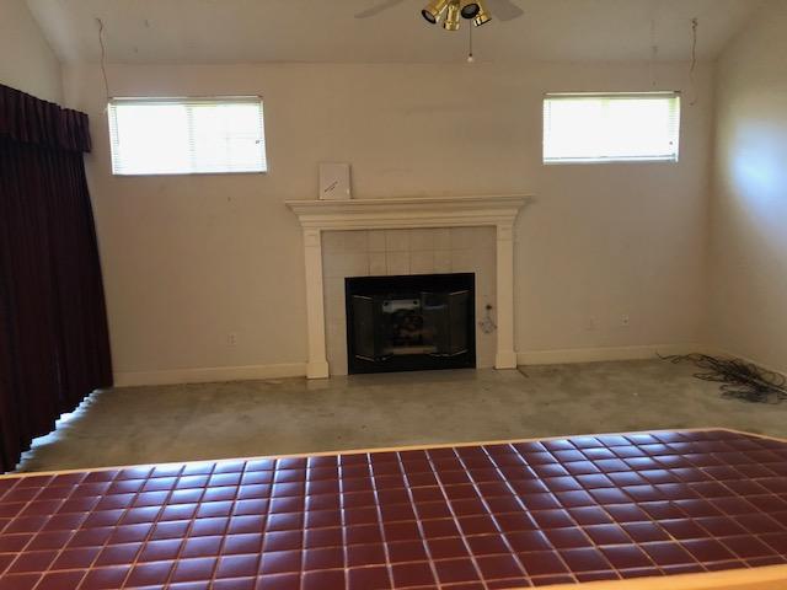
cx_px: 394
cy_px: 295
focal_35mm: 28
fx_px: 637
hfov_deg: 63.4
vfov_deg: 49.7
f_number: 1.8
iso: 100
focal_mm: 4
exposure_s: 1/12
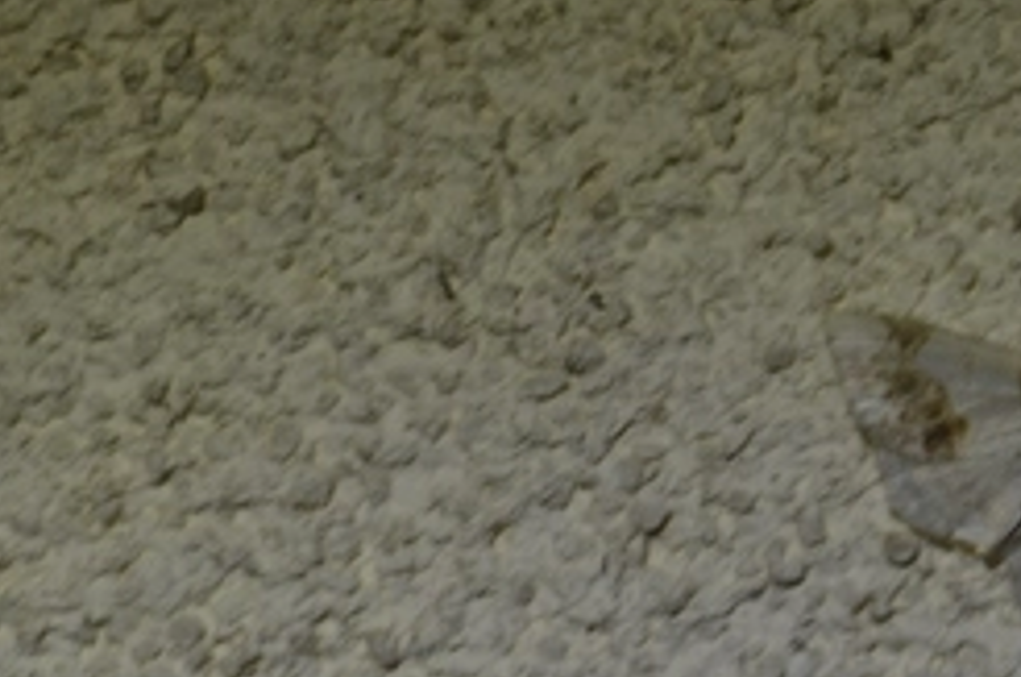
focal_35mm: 187
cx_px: 1013
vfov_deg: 7.3
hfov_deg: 10.9
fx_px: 5293
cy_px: 505
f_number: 8
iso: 200
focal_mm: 48
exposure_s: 1/60
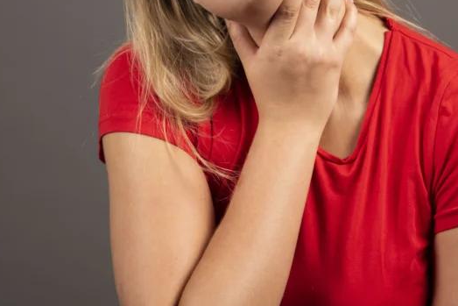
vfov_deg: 7.1
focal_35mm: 192
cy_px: 23
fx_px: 2443
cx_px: 353
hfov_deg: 10.7
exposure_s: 1/200
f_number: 7.1
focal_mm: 98
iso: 160
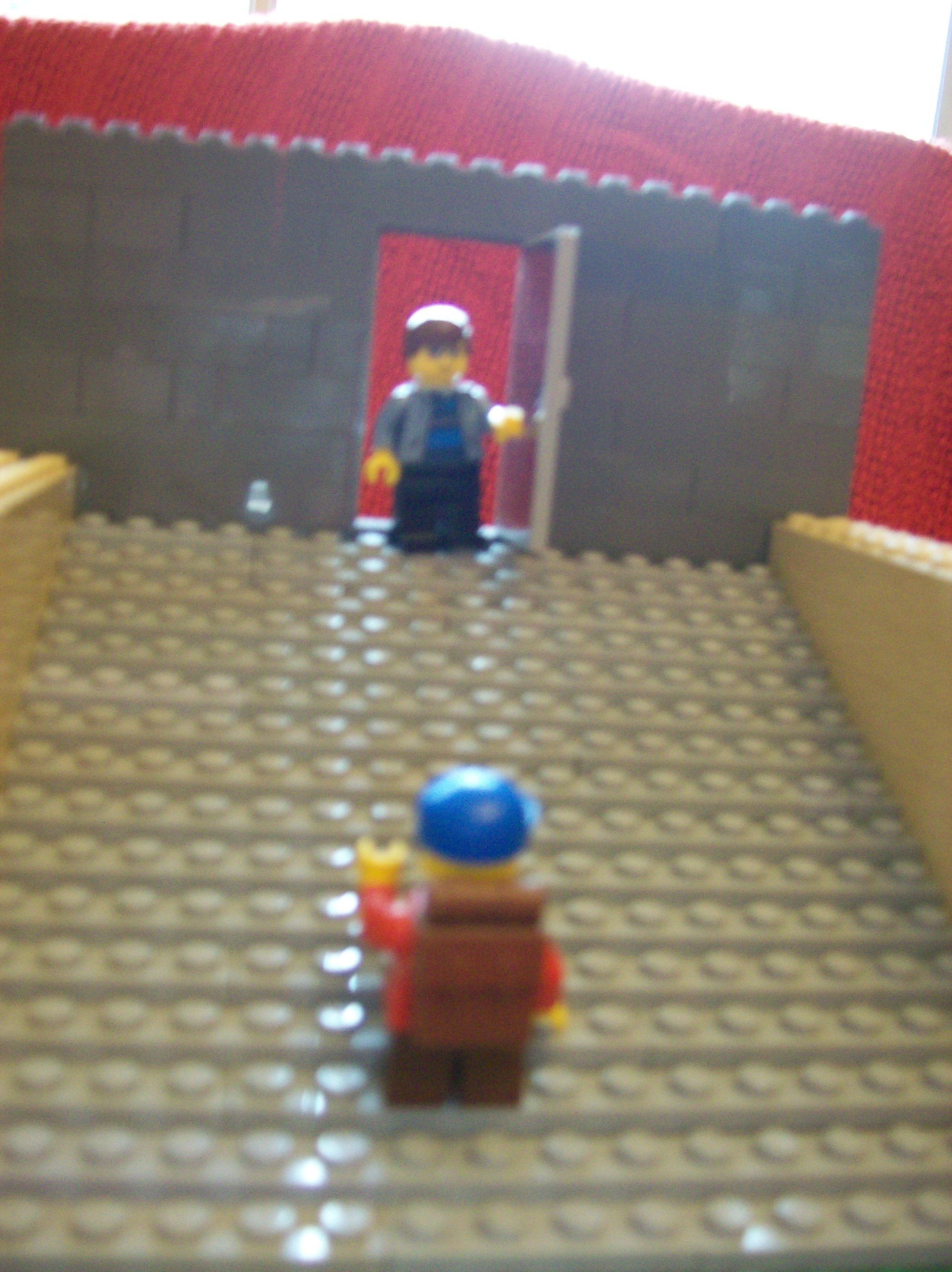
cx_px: 476
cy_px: 636
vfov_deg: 51.4
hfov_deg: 39.6
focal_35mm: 36
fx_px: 1322
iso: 160
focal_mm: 6
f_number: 2.7
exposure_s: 1/16.9
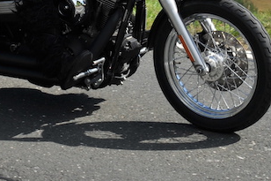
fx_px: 1151
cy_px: -59
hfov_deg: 13.4
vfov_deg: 8.8
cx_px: 59
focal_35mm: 153
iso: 250
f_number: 5.6
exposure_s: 1/2000
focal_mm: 46
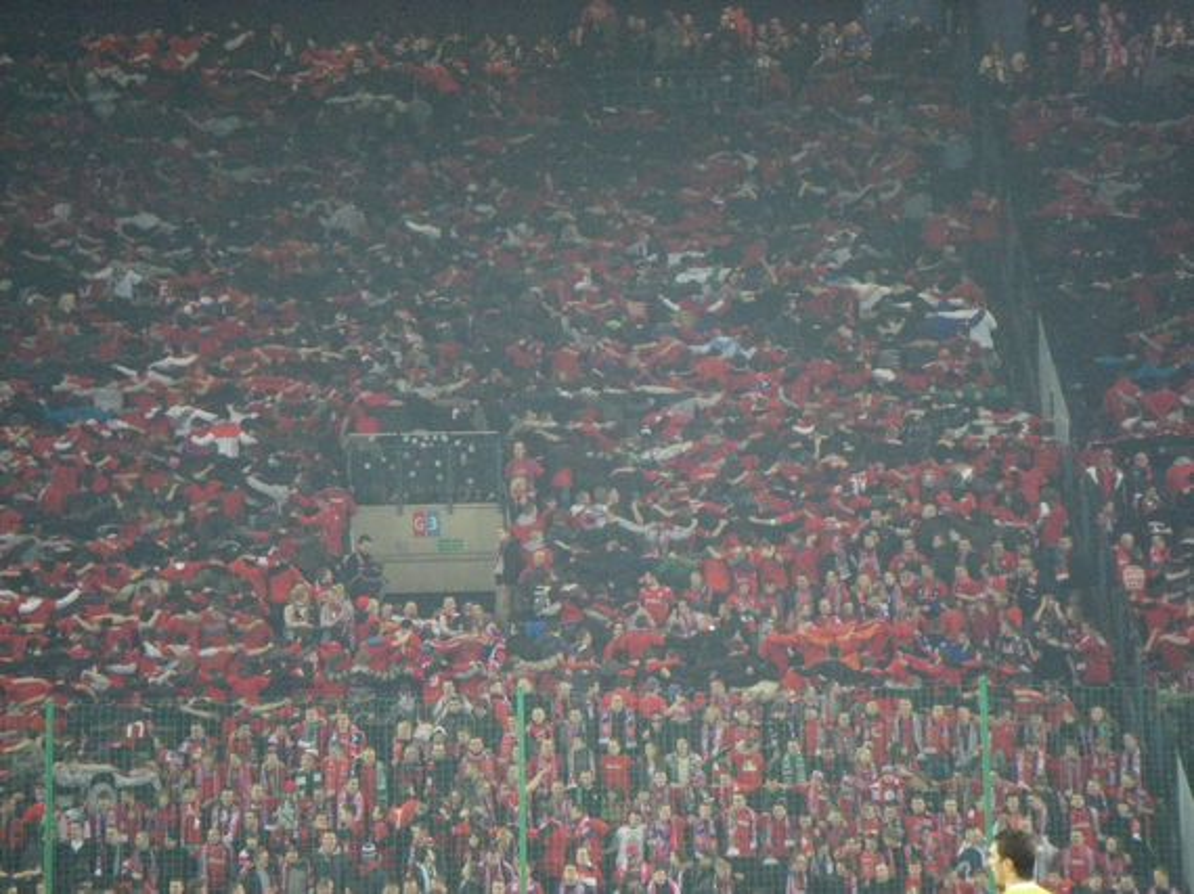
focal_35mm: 266
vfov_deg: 5.6
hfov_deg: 7.4
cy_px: 447
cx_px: 597
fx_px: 9171
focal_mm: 44.1
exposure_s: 1/50
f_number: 5.4
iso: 800
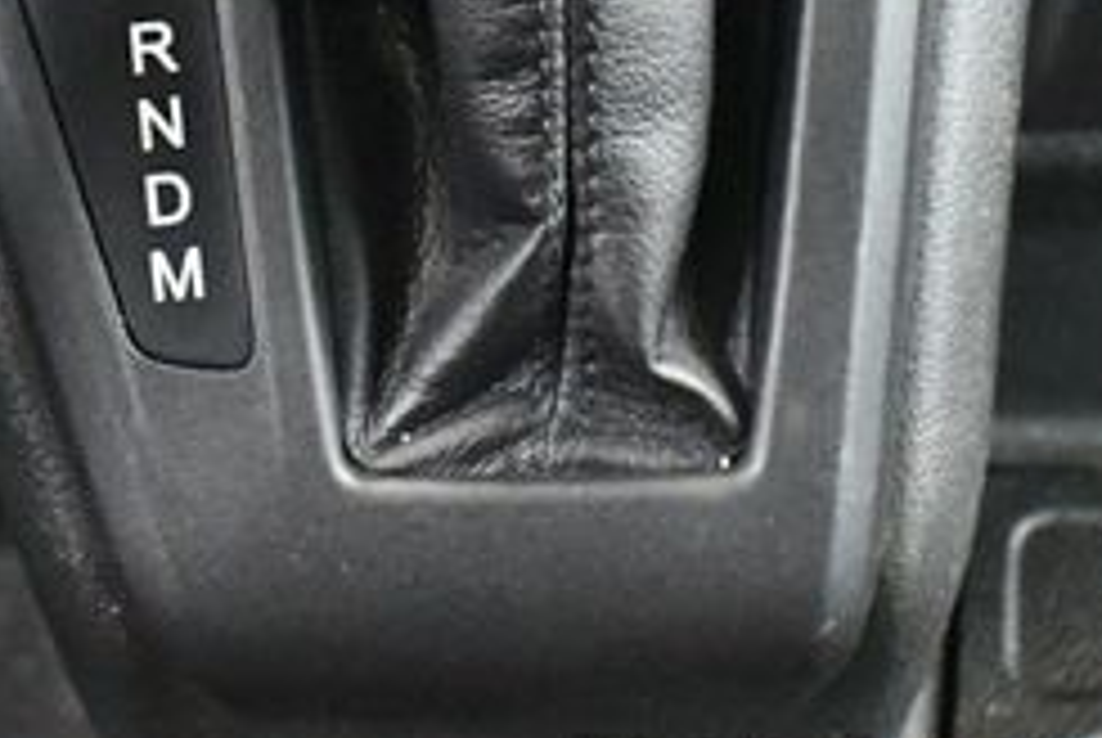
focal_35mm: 94
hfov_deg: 21.7
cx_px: 522
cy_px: -104
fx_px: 2881
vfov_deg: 14.2
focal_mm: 18
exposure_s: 1/60
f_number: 3.5
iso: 11400
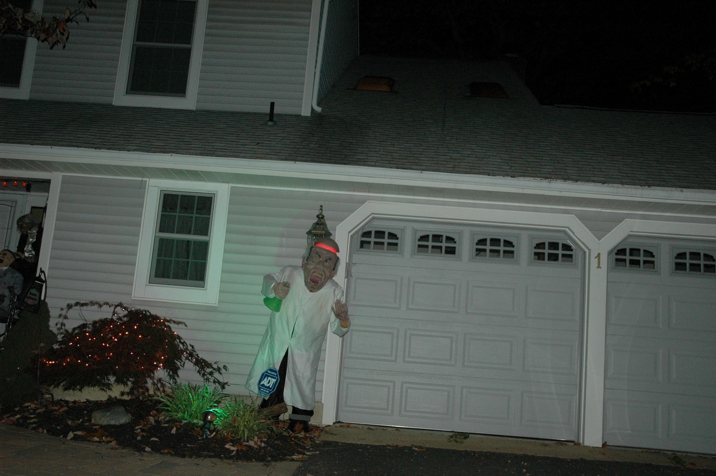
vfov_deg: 35.4
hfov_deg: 51.3
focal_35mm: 38
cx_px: 358
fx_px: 745
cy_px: 238
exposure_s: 1/60
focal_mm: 25
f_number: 4
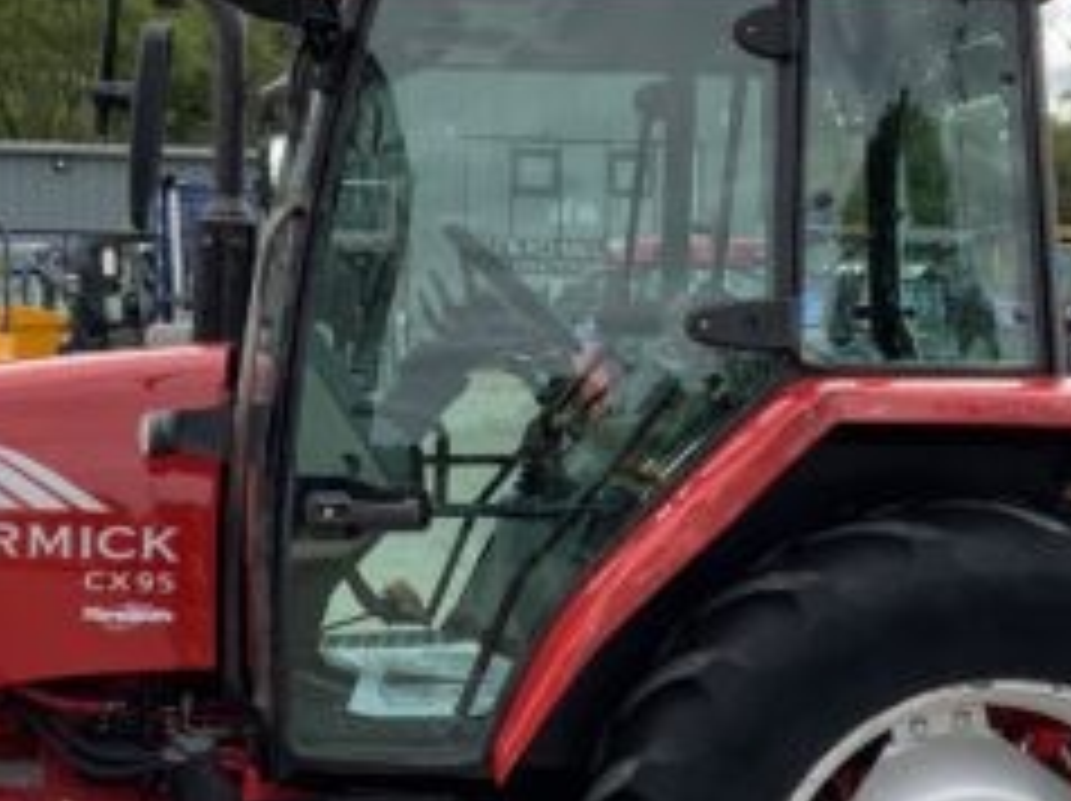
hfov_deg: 25.0
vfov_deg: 18.8
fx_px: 2411
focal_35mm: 78
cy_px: 522
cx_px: 531
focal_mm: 3
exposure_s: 1/1076
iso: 16
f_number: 1.8
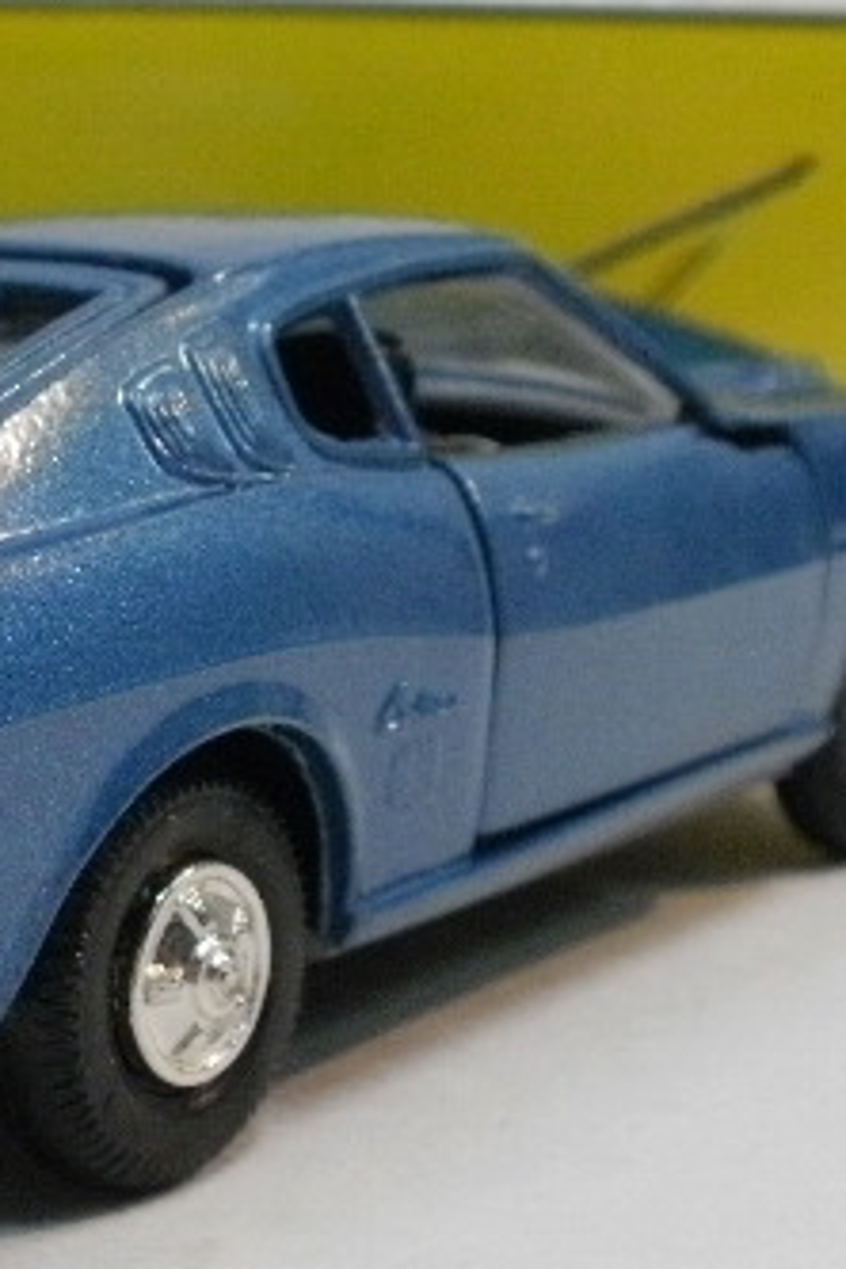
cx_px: -19
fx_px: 3102
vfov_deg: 23.1
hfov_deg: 15.2
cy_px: 594
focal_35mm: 88
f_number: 4
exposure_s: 1/40
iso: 400
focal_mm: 7.7
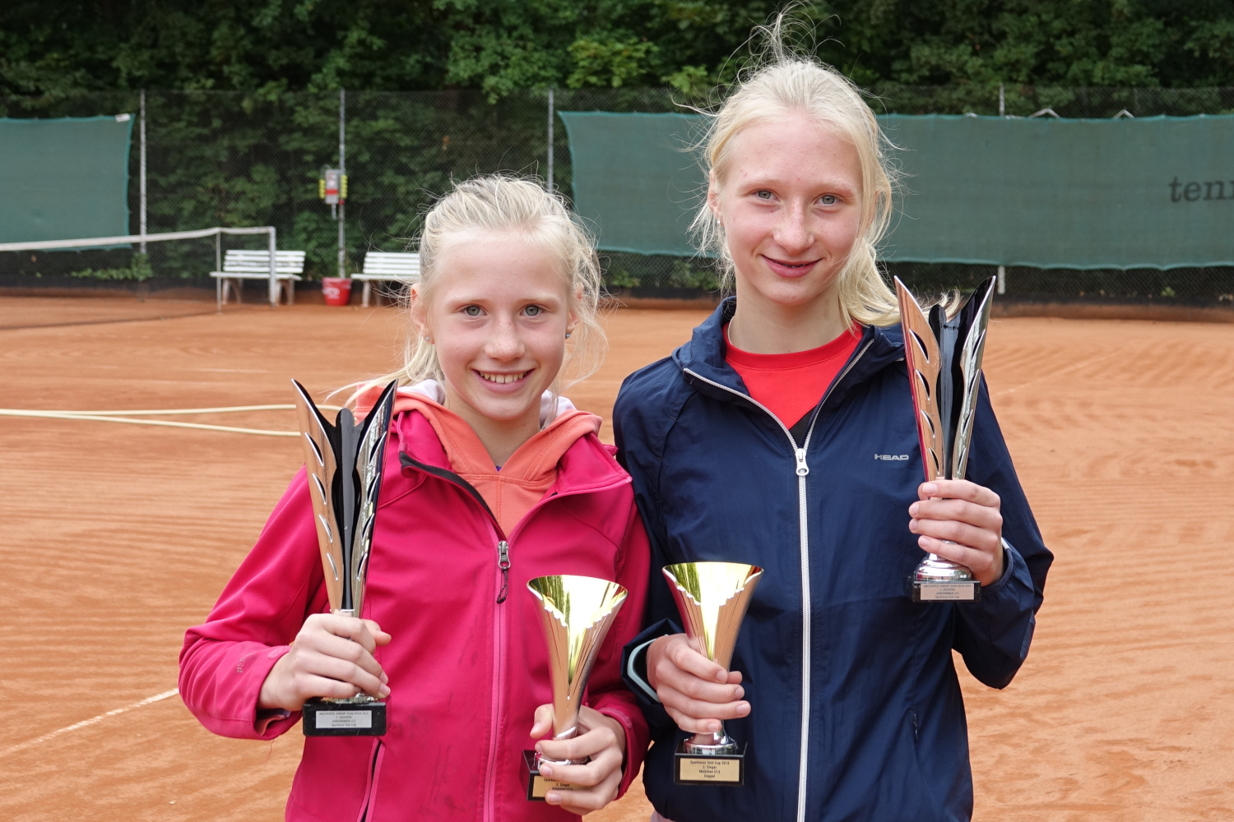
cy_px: 411
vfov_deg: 27.0
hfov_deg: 39.6
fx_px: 1714
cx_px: 617
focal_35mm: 50
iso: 100
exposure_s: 1/125
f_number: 3.2
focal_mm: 18.21
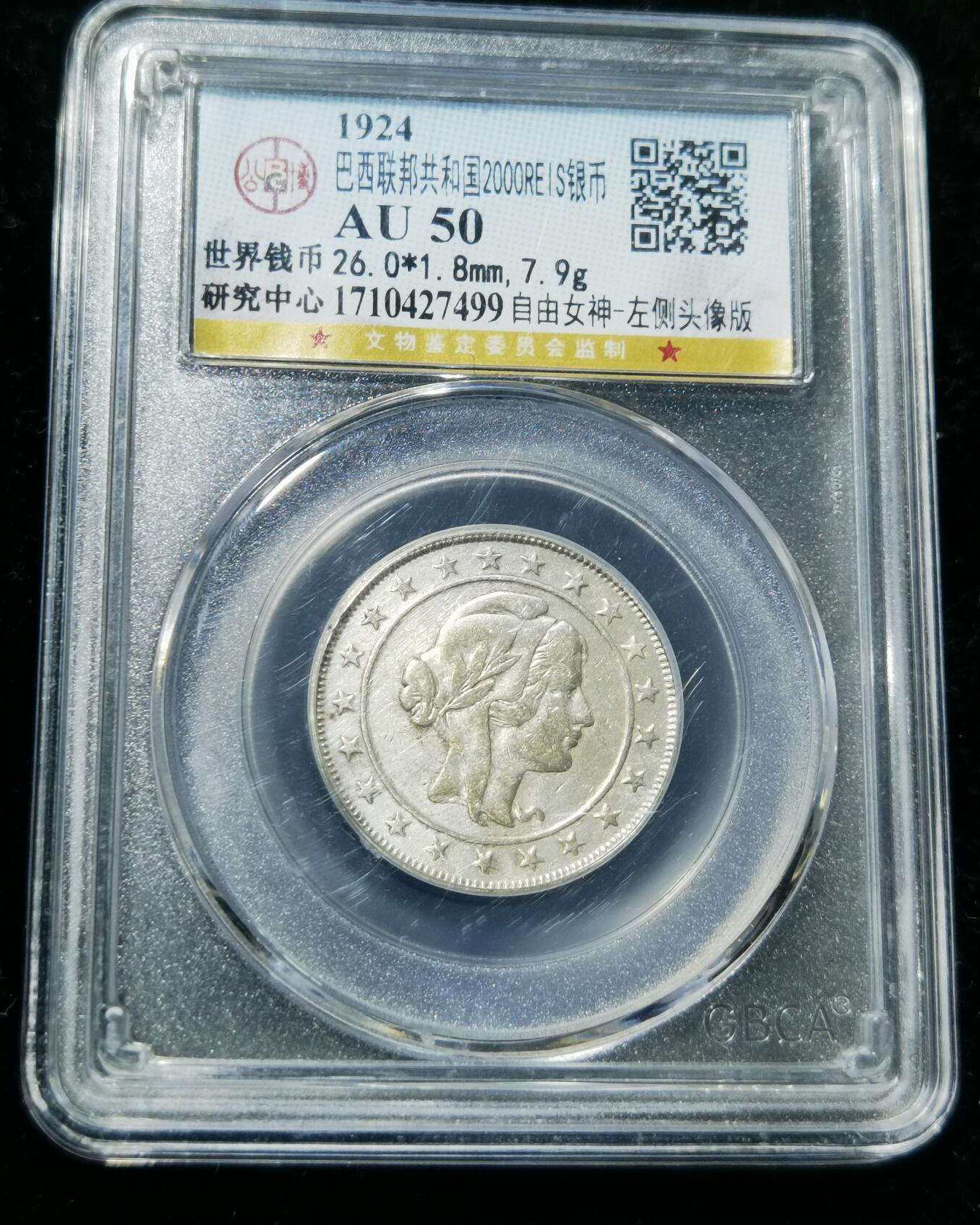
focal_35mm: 67
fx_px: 2428
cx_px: 490
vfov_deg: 28.3
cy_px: 576
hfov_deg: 22.8
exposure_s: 1/100
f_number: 1.9
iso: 125
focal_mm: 6.67
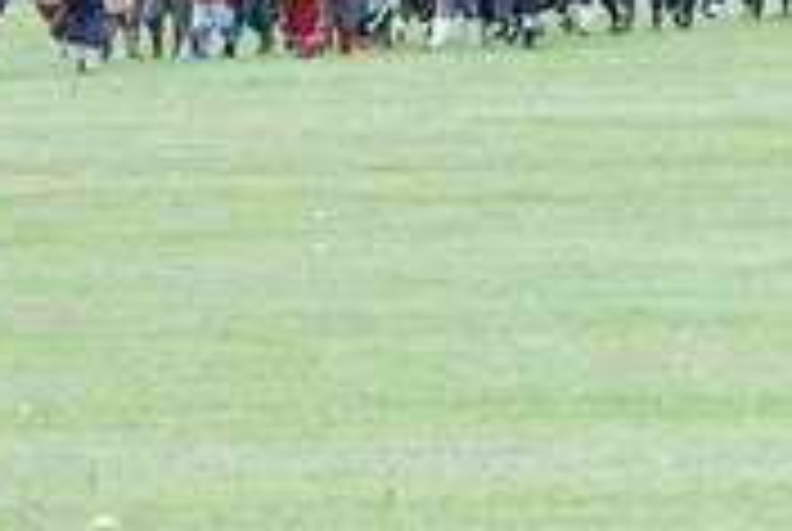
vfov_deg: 1.9
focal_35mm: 727
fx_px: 16021
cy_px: -396
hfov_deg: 2.8
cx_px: 940
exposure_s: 1/320
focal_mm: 122
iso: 180
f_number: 5
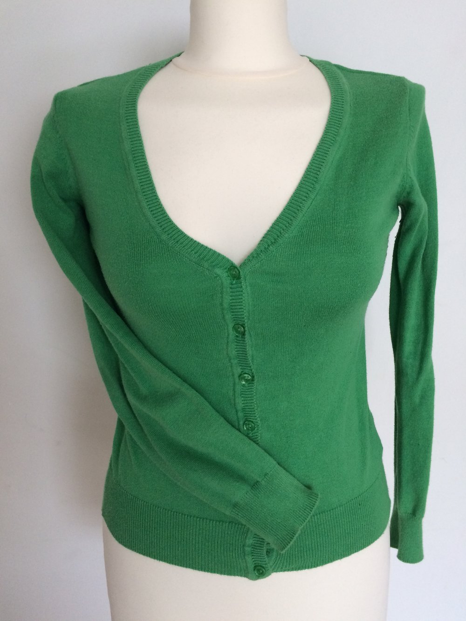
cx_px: 233
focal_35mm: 29
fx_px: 520
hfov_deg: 48.2
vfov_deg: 61.7
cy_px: 310
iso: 64
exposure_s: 1/30
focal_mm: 4.15
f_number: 2.2
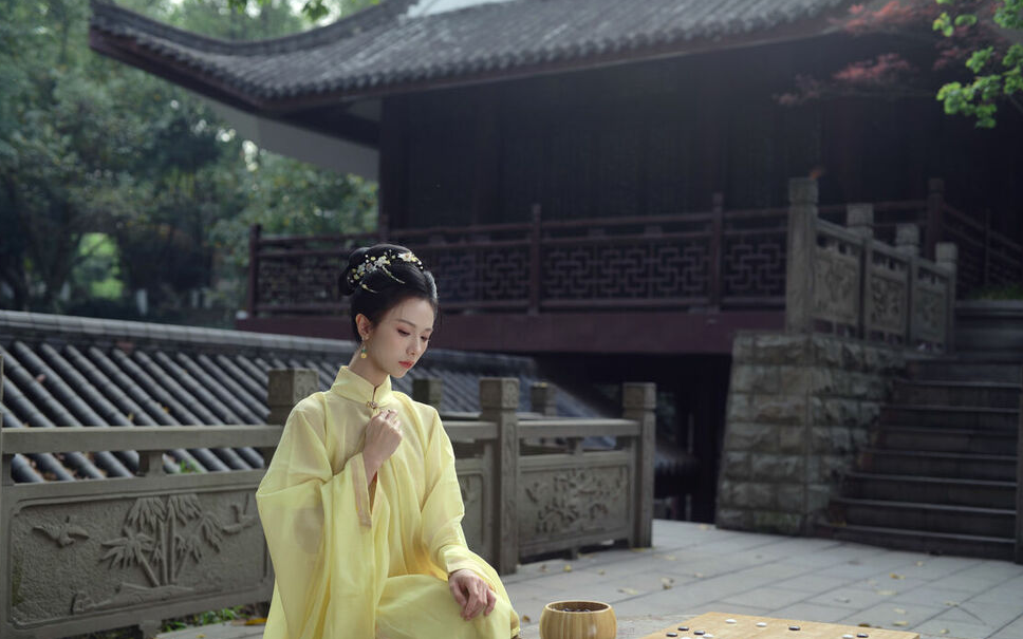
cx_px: 539
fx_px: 1282
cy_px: 377
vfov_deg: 27.9
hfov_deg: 43.5
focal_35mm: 46
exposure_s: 1/400
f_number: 3.2
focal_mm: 50
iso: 200
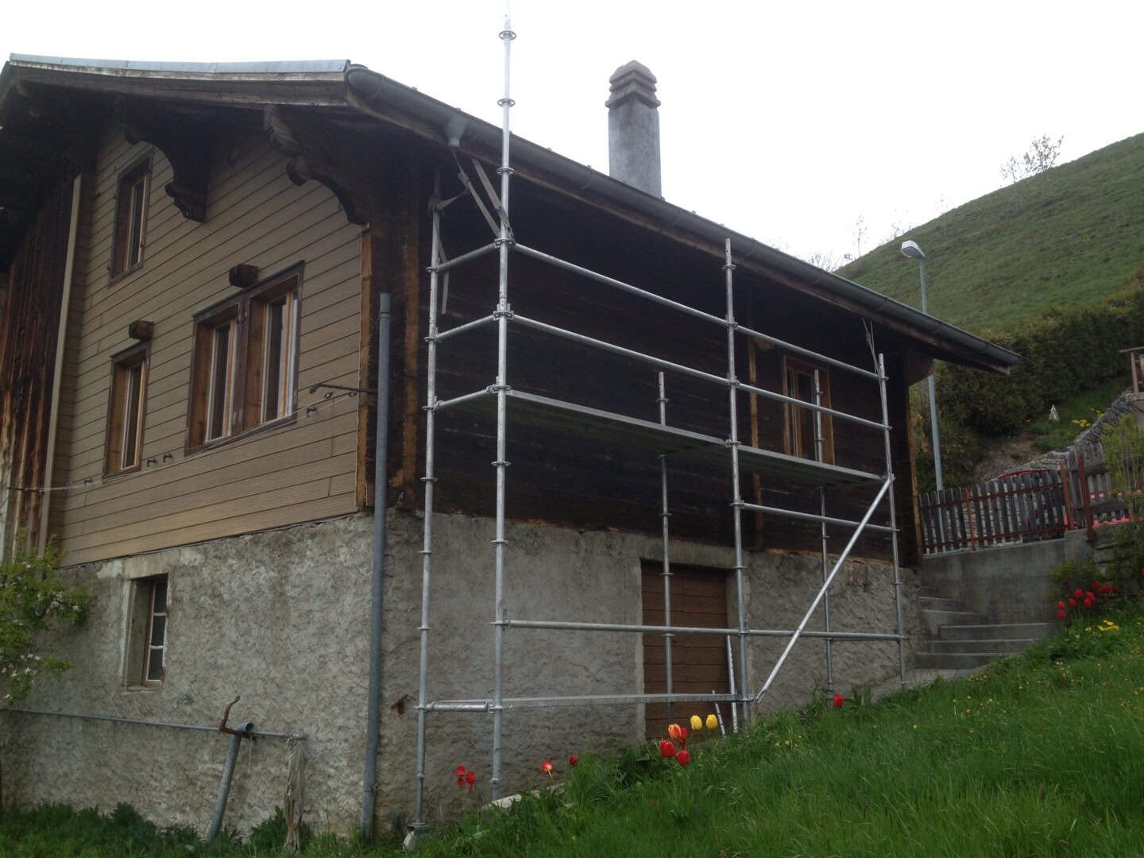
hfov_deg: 52.6
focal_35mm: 35
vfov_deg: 40.7
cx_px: 572
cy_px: 429
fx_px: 1157
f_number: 2.4
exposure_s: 1/606
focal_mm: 4.3
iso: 50
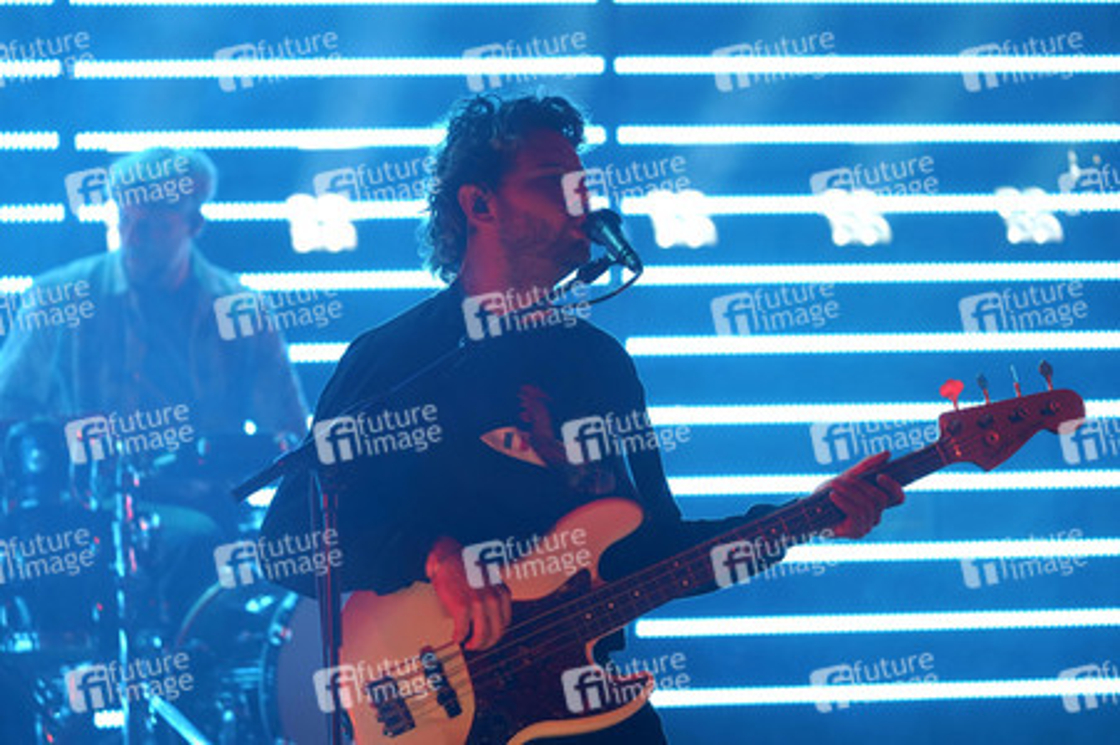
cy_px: 372
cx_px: 560
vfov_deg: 5.2
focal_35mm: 264
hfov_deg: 7.8
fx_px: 8207
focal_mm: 264
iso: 2500
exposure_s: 1/500
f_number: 6.3
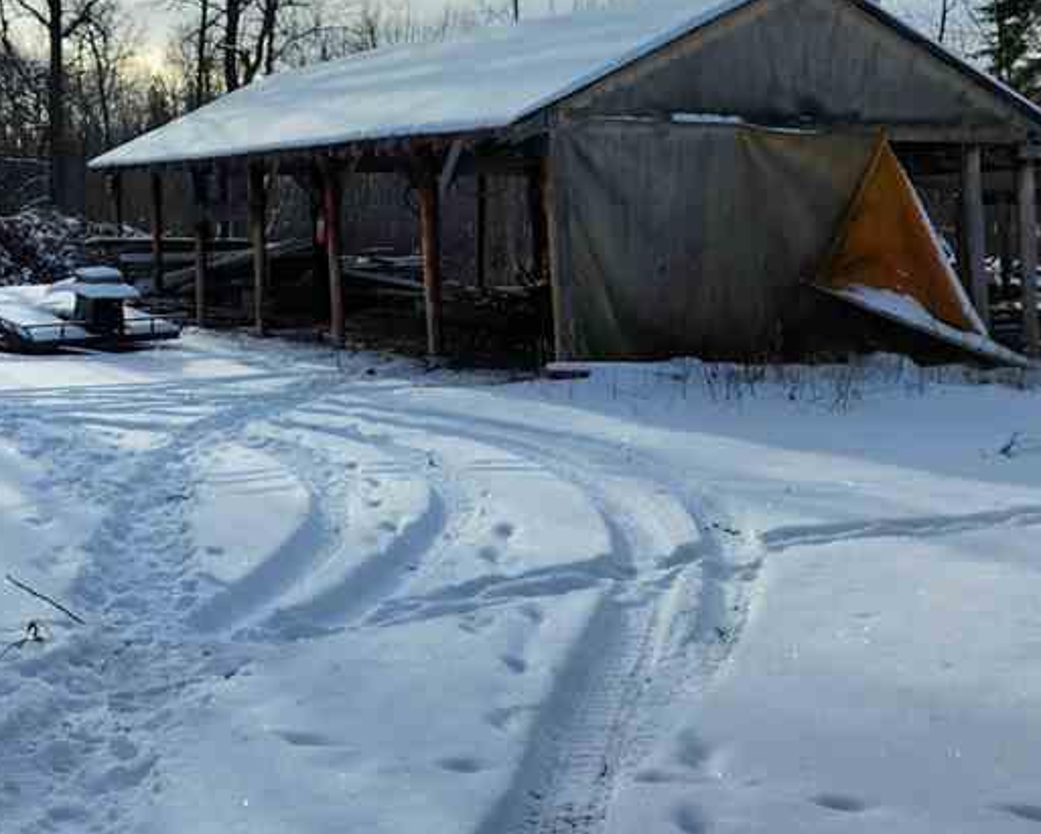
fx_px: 1726
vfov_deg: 26.6
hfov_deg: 32.3
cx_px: 150
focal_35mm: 56
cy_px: 156
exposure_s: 1/5000
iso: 20
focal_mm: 5.4
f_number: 1.8
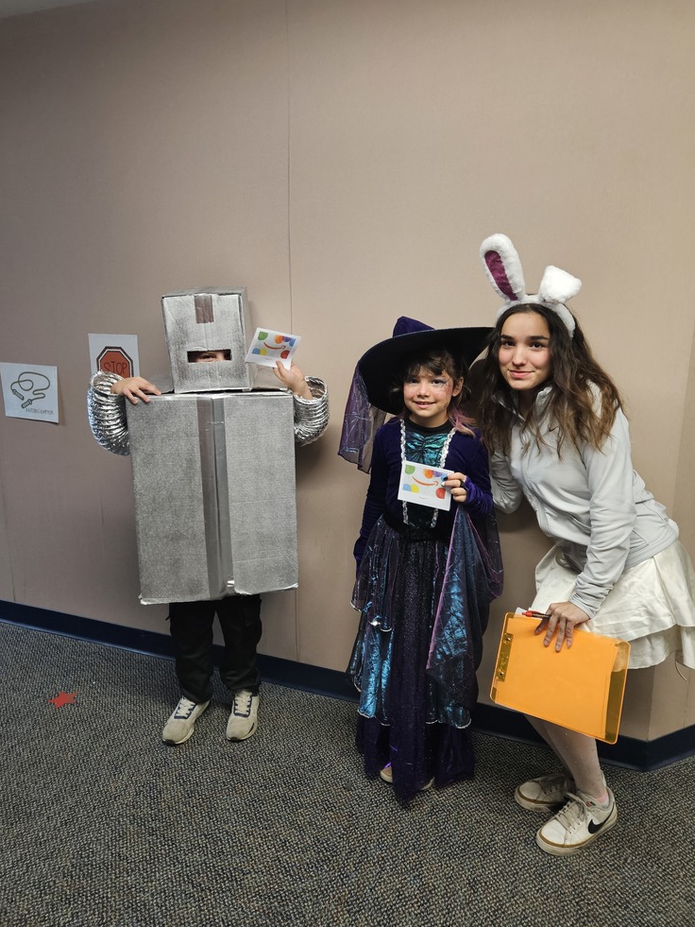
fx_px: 642
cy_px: 452
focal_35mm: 24
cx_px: 357
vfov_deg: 71.6
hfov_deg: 56.8
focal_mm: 5.4
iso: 320
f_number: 1.8
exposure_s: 1/120
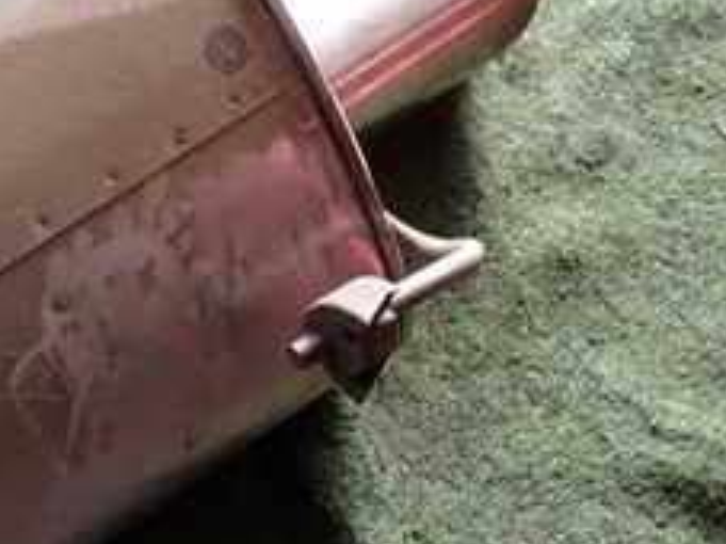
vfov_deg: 22.2
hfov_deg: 27.0
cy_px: 330
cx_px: -74
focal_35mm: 66
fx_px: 1383
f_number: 2
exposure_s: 1/100
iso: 100
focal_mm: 4.5
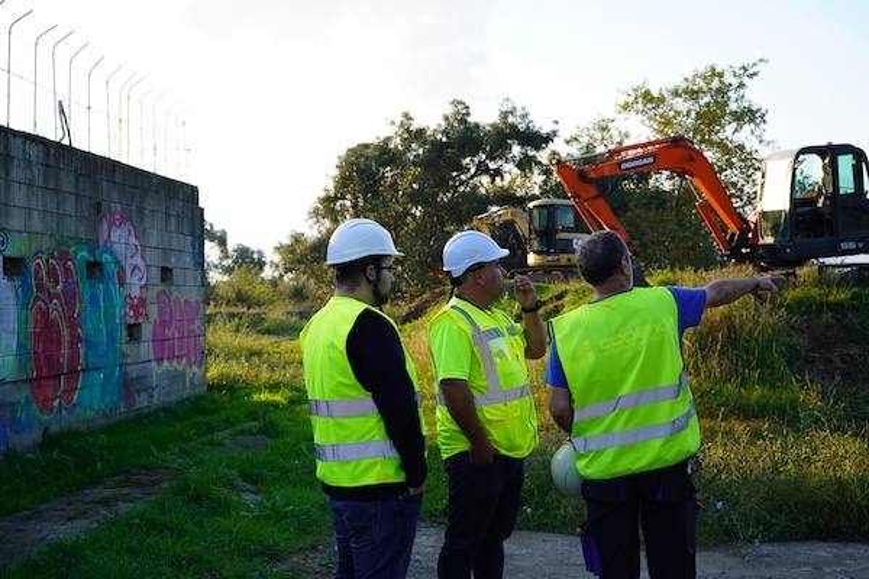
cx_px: 434
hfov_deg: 45.4
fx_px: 1038
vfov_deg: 31.2
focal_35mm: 43
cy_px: 290
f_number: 5
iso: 100
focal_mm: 43
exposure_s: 1/125
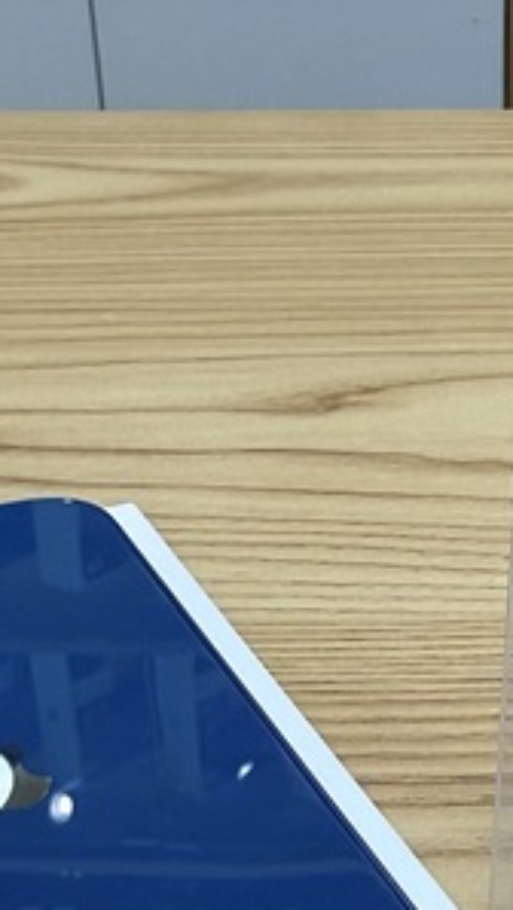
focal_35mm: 79
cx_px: 408
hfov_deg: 15.2
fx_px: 1907
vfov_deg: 24.9
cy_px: 1014
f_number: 2.2
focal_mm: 2.22
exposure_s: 1/120
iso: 64
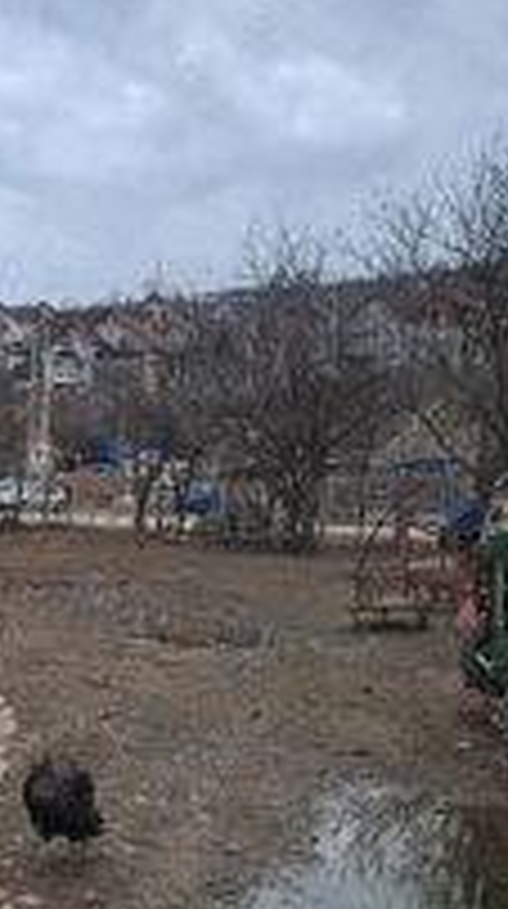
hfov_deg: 21.7
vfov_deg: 37.2
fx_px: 1299
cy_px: 729
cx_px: 54
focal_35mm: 54
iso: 40
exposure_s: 1/33
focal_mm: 4.65
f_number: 1.8
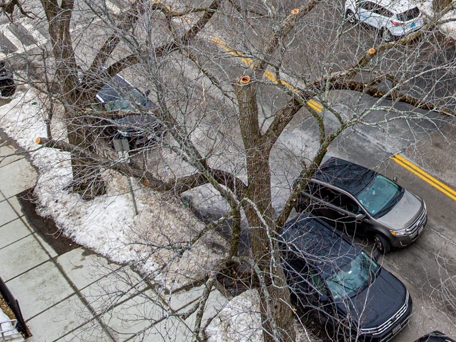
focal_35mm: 62
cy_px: -88
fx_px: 816
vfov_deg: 21.6
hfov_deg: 28.5
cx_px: 495
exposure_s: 1/160
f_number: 4.5
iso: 100
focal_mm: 12.29
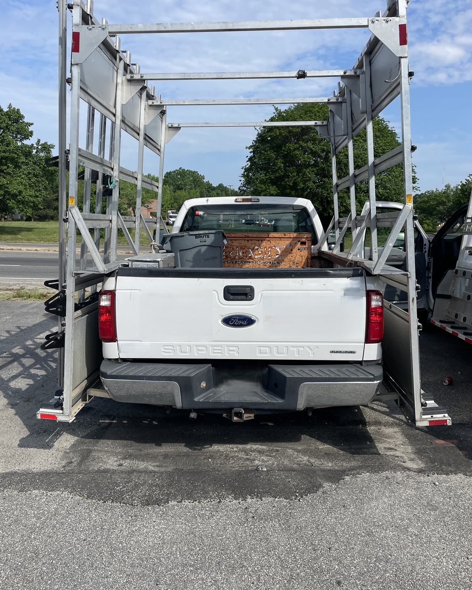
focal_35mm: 28
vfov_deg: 62.2
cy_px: 303
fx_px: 489
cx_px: 232
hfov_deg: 51.5
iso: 32
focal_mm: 4.2
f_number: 1.6
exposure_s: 1/4132
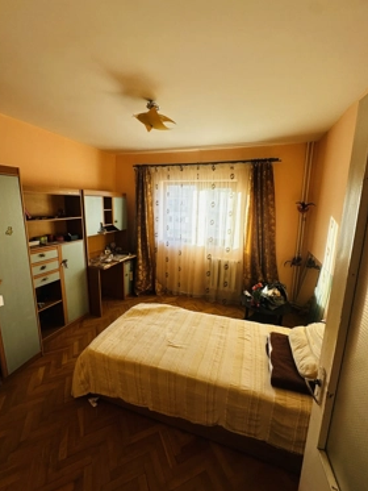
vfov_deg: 98.1
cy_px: 242
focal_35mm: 15
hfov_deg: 81.8
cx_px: 188
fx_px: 212
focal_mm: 2.22
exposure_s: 1/99
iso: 50
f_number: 2.2
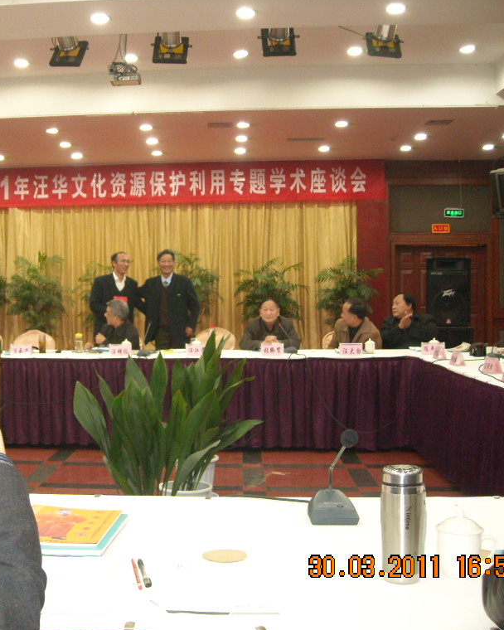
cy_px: 315
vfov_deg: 40.3
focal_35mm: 46
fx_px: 858
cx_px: 133
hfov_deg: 32.2
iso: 400
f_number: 2.8
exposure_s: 1/30
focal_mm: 5.7
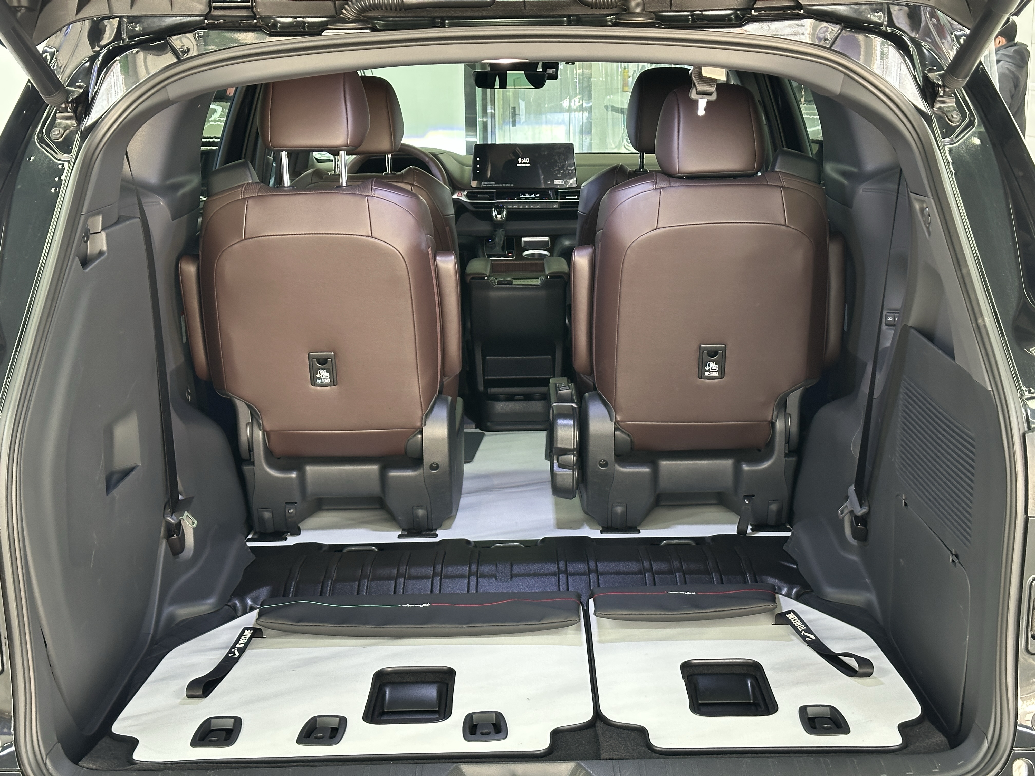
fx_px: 1435
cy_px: 388
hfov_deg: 39.7
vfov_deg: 30.3
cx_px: 518
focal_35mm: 48
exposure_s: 1/50
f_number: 1.78
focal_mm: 6.86
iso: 250
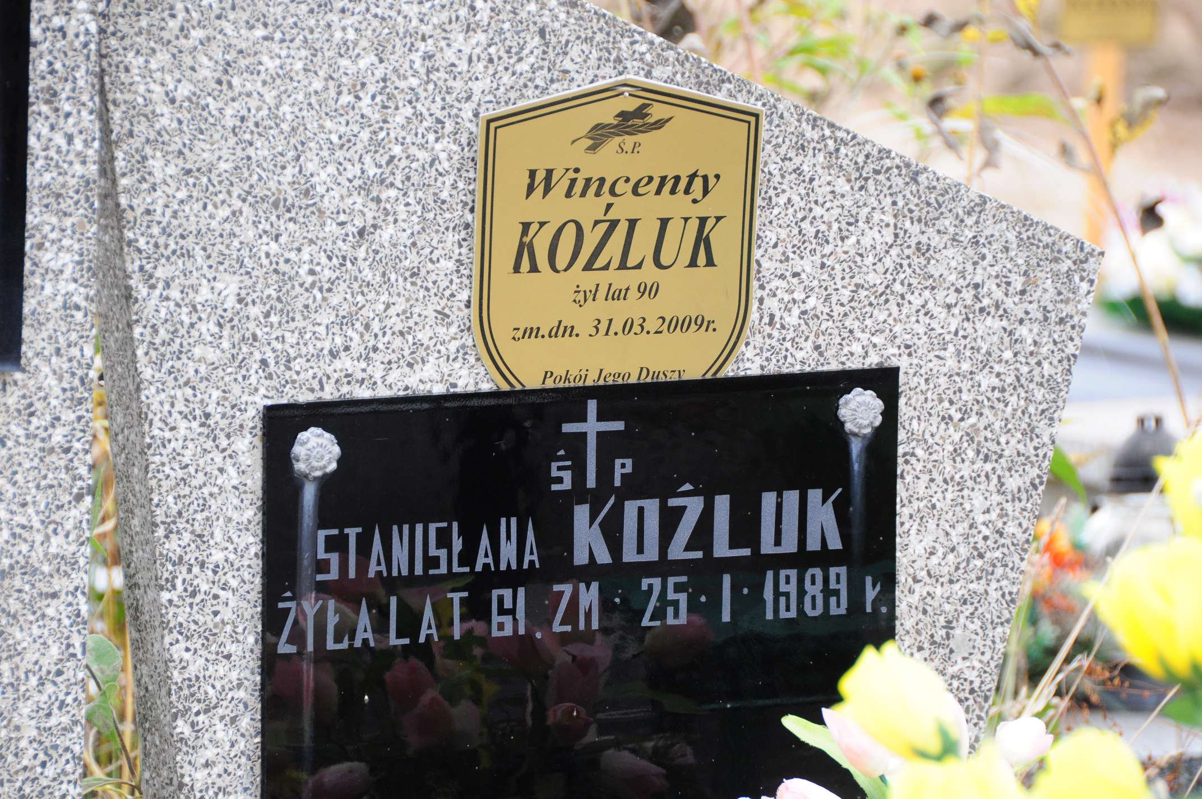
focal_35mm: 225
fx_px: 7503
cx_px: 601
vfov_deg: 6.1
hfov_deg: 9.2
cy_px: 400
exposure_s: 1/200
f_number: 7.1
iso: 640
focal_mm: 150
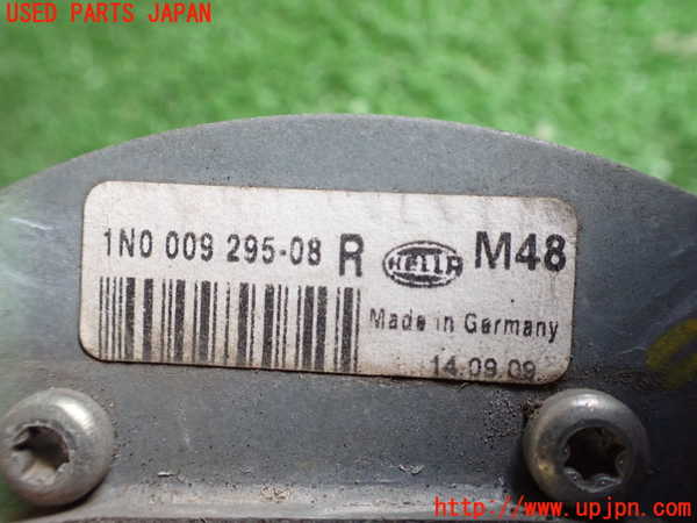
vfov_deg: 46.8
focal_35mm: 30
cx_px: 348
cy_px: 262
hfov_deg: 60.0
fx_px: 604
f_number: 2.3
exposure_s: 1/80
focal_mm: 5.4
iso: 800
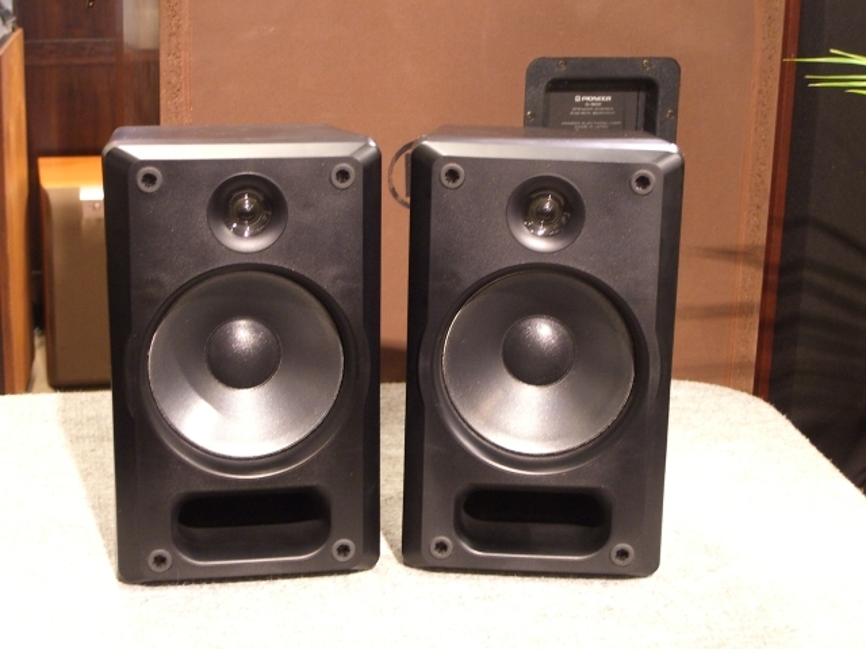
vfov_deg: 21.6
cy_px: 324
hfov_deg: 28.6
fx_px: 1701
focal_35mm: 68
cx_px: 433
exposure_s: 1/4
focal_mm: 14.2
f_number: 4
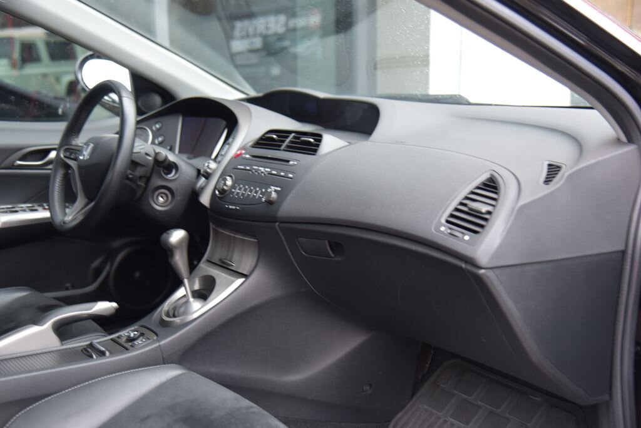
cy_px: 214
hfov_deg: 44.5
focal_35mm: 44
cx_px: 320
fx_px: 784
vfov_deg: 30.6
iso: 500
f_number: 4
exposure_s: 1/20
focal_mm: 44
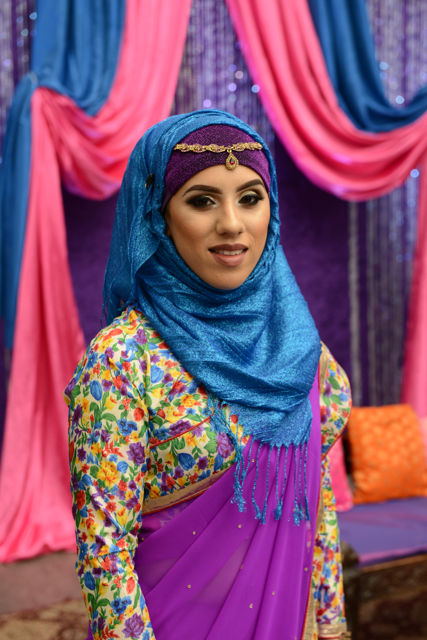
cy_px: 320
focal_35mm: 70
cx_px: 214
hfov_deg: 19.5
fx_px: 1244
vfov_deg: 28.8
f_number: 5
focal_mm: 70
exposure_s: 1/125
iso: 800
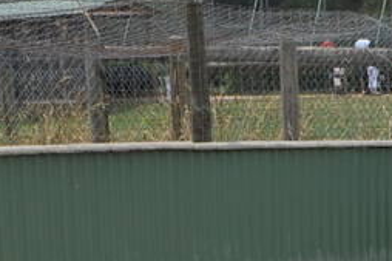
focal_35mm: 170
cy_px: 615
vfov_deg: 7.6
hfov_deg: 12.0
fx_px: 1850
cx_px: 315
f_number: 10
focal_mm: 18
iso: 200
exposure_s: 1/400
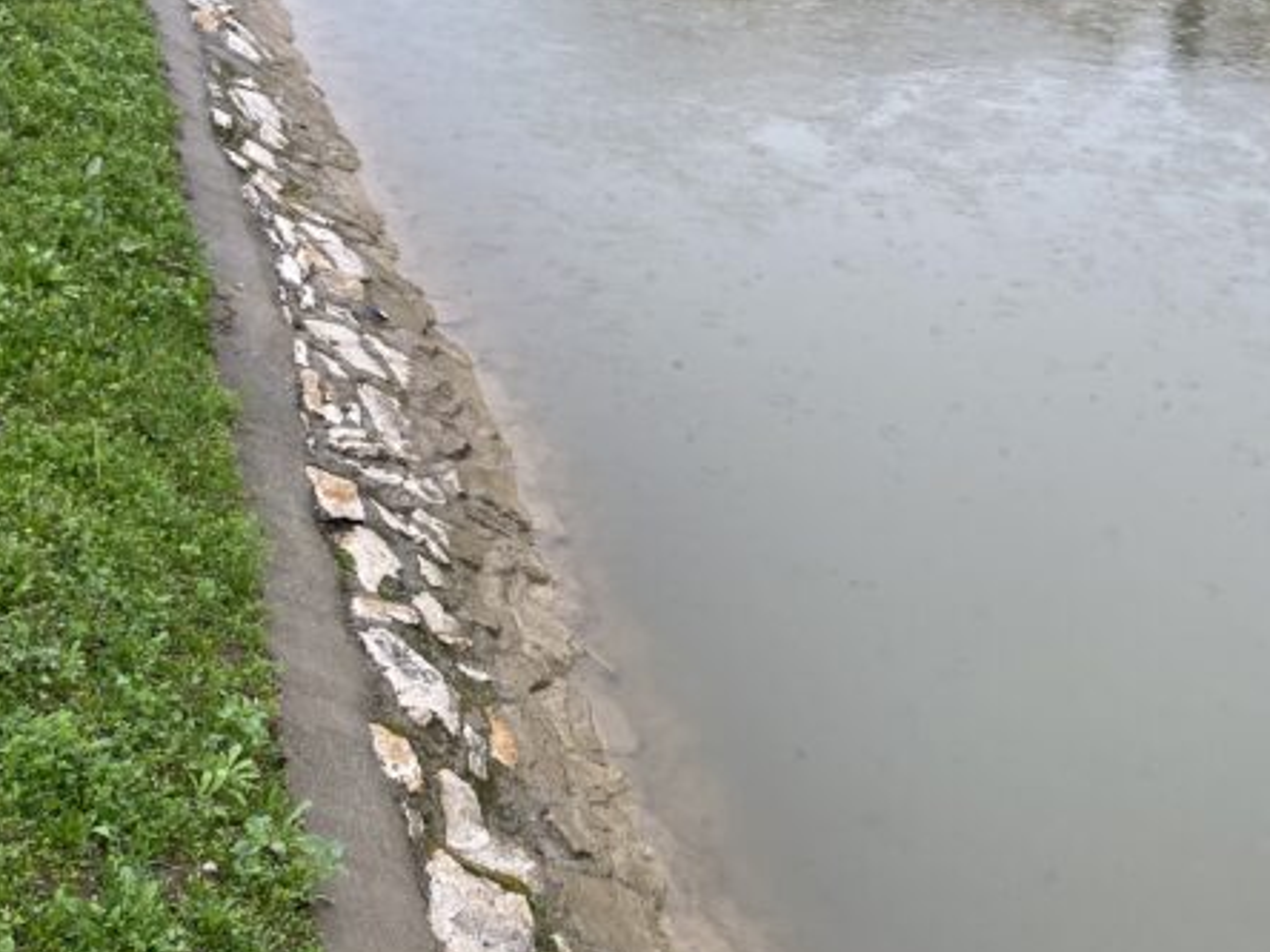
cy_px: 306
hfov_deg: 41.8
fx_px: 1651
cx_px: 792
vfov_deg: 31.9
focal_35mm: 45
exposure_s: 1/319
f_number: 1.8
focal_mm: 4.25
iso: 32
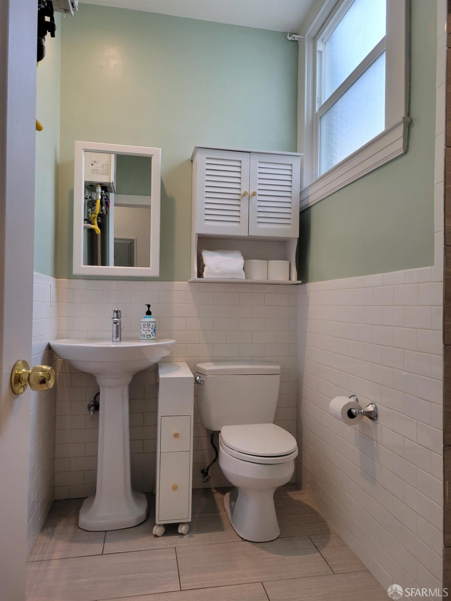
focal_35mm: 26
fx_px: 452
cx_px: 226
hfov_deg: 53.1
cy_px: 300
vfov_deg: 67.3
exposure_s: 1/120
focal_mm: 5.4
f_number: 1.8
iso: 125
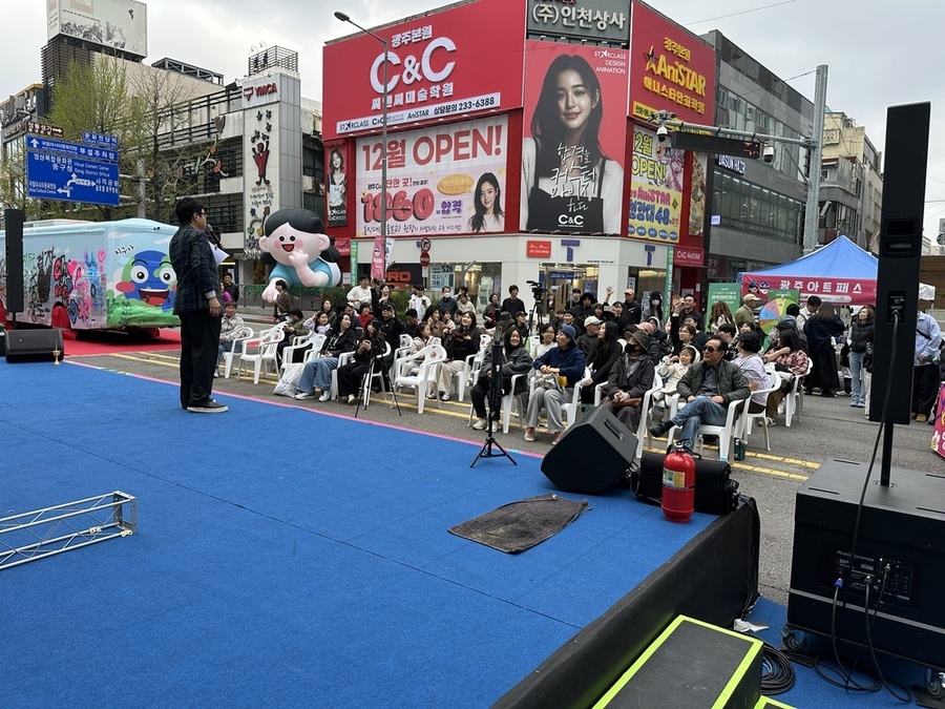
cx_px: 472
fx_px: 655
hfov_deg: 71.6
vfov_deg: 56.8
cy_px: 354
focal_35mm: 24
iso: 80
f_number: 1.78
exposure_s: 1/444
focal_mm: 6.86
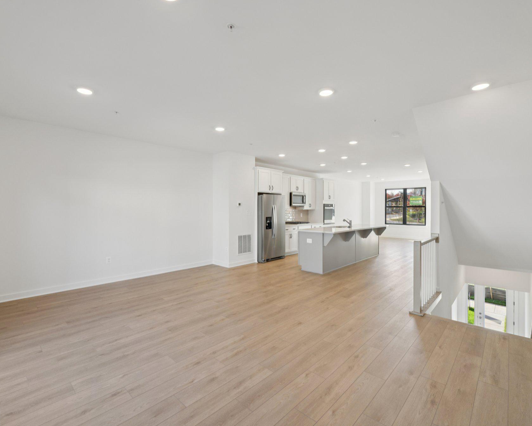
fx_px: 252
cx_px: 253
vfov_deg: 80.4
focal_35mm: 16
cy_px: 214
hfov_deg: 93.1
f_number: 8
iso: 100
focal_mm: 14
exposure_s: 1/25
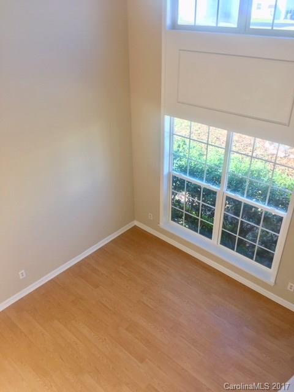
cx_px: 147
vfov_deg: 61.7
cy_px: 196
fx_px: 328
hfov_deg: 48.2
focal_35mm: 29
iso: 25
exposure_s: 1/40
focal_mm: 4.15
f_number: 2.2
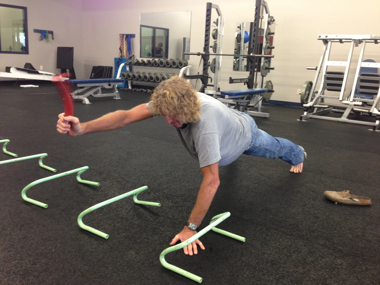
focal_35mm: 33
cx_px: 190
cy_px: 142
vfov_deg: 42.9
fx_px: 362
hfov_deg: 55.4
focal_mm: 4.13
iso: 100
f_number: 2.4
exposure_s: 1/20
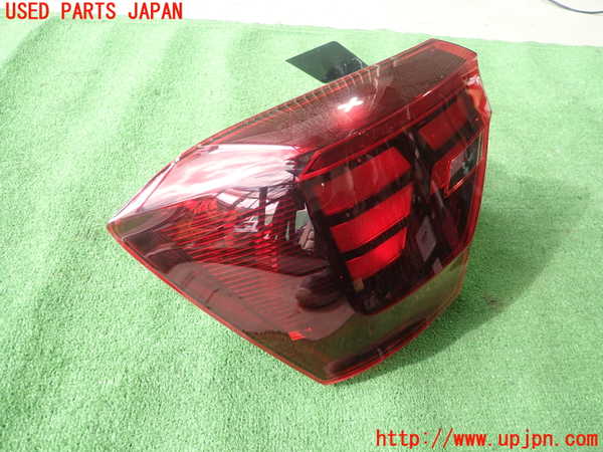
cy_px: 226
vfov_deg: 54.9
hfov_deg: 69.4
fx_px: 435
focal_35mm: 25
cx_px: 302
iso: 125
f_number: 2
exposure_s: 1/60
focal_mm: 4.5
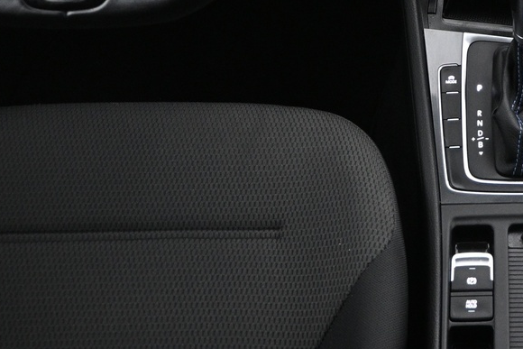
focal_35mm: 67
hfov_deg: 28.4
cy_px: -77
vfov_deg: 19.1
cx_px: 515
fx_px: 974
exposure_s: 1/20
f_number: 3.5
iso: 1600
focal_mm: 16
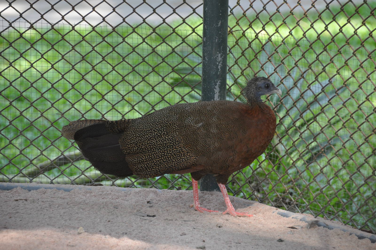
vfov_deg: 5.2
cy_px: 125
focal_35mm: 262
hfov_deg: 7.9
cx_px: 188
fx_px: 2739
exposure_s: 1/250
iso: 800
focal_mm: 175
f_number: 5.6
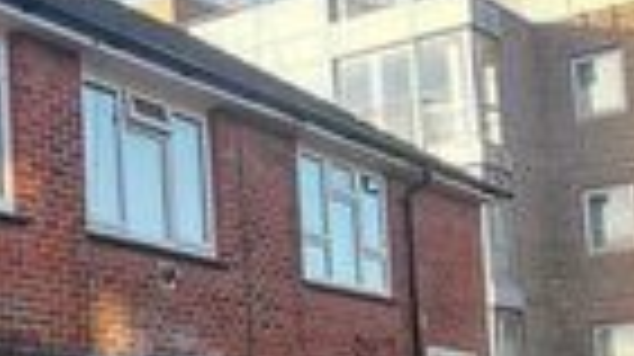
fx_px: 1545
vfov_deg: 12.9
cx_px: -198
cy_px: 358
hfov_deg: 21.0
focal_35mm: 92
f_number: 2.2
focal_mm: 2.26
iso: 50
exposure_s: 1/310
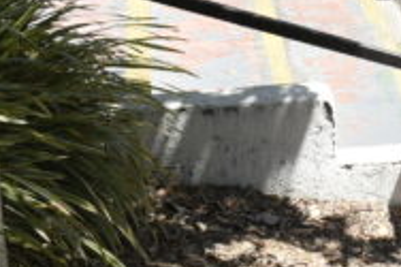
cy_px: -271
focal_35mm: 191
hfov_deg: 9.8
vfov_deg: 6.9
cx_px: 885
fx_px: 2126
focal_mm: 35
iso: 200
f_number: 9
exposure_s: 1/200
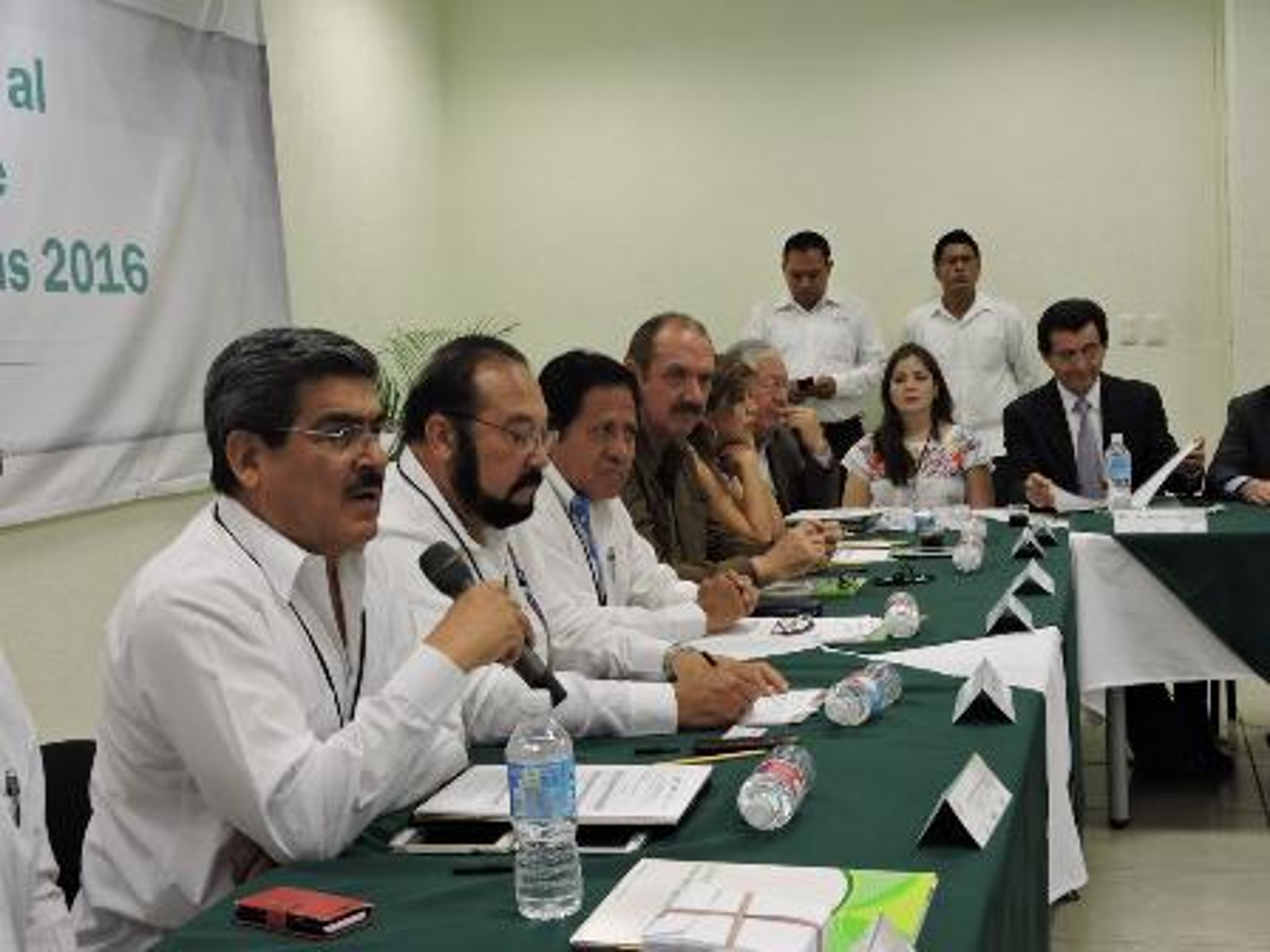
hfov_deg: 38.2
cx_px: 635
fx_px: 1834
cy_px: 476
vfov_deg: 29.1
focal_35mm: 50
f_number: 4
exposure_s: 1/30
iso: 280
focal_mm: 9
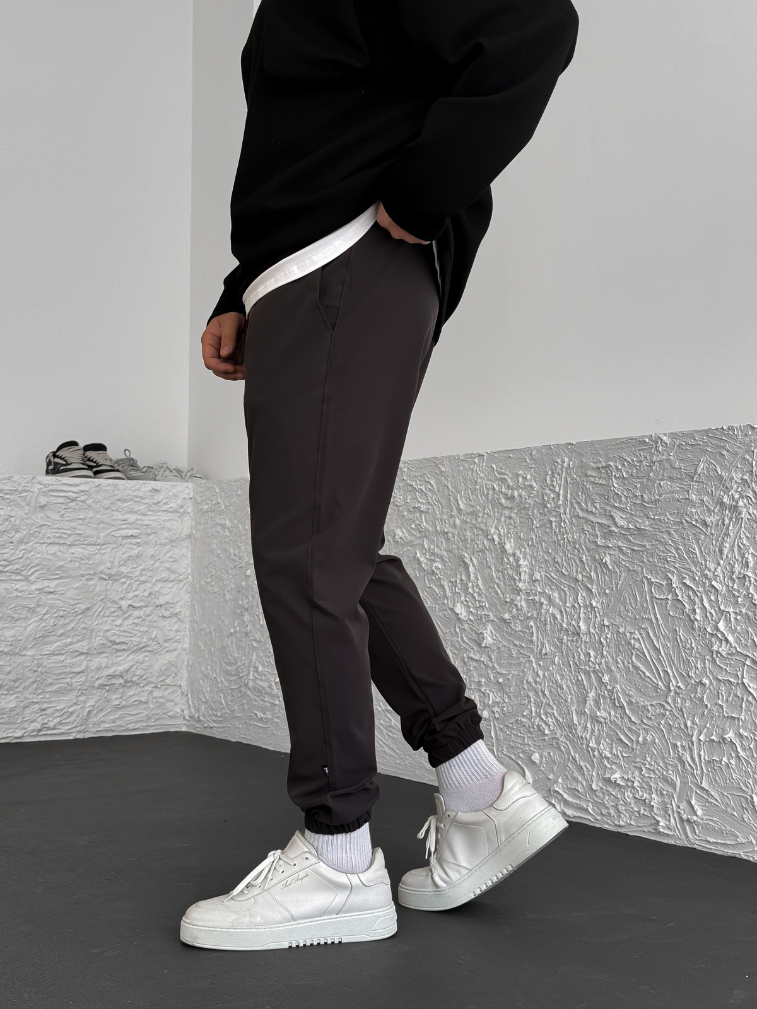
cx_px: 378
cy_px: 504
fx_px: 1400
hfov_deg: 30.3
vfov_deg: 39.7
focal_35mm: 48
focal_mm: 6.86
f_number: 1.8
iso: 100
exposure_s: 1/120
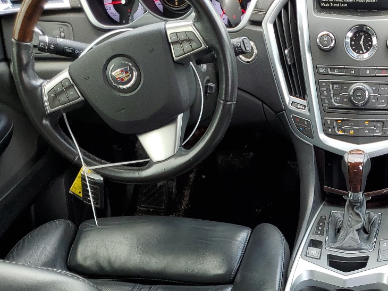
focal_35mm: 57
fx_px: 639
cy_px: 238
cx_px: 367
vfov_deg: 25.2
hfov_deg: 31.8
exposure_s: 1/182
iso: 50
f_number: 1.5
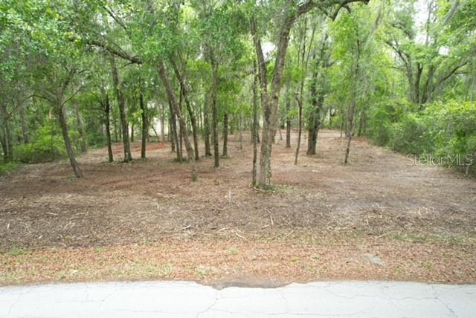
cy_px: 159
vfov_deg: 57.3
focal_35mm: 22
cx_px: 238
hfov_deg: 78.5
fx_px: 291
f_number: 2.8
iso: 110
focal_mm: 8.38
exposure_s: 1/90
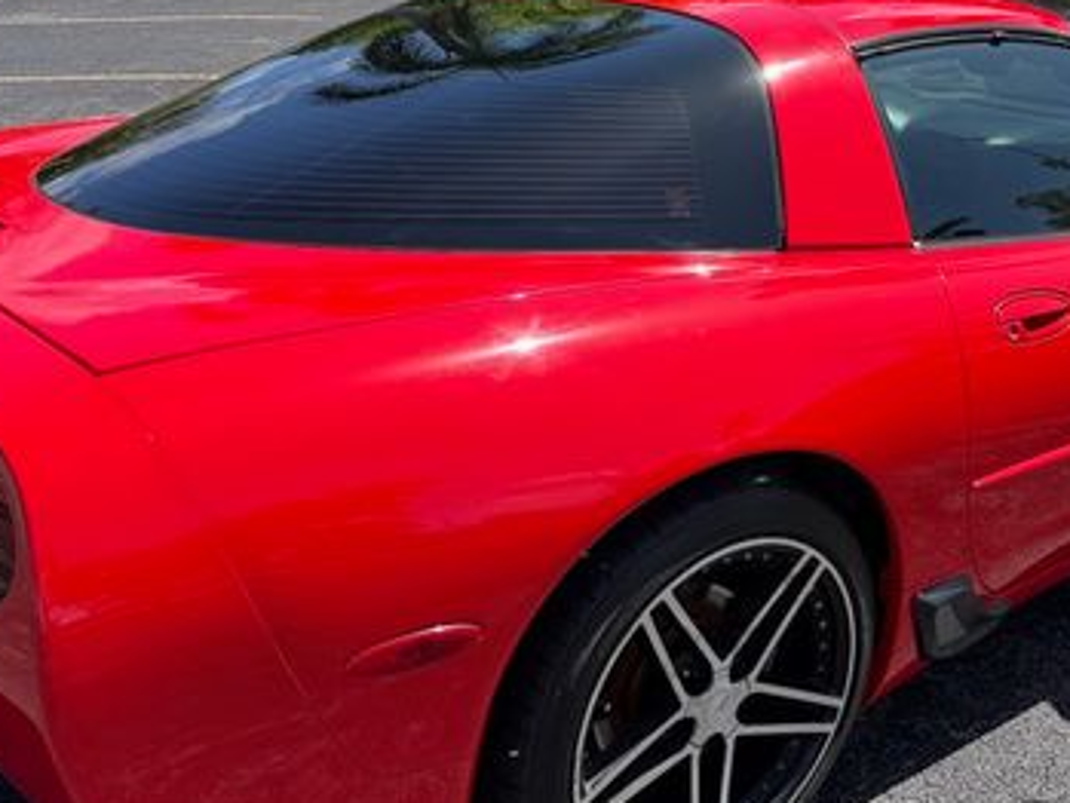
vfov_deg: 32.9
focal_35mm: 44
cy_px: 402
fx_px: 1361
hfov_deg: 42.7
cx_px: 641
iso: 80
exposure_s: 1/2053
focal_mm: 6.76
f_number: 1.78
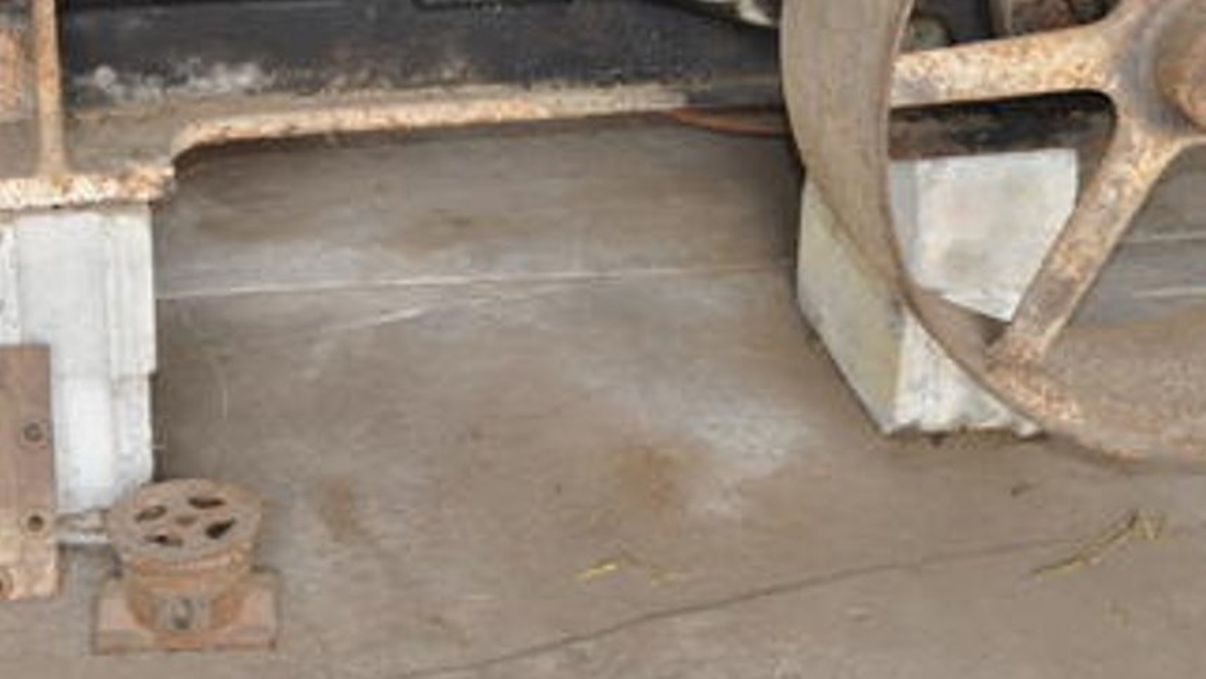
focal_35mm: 75
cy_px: 15
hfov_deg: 28.1
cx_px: 470
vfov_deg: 15.8
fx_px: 2399
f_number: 4
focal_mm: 24
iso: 800
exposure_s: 1/60
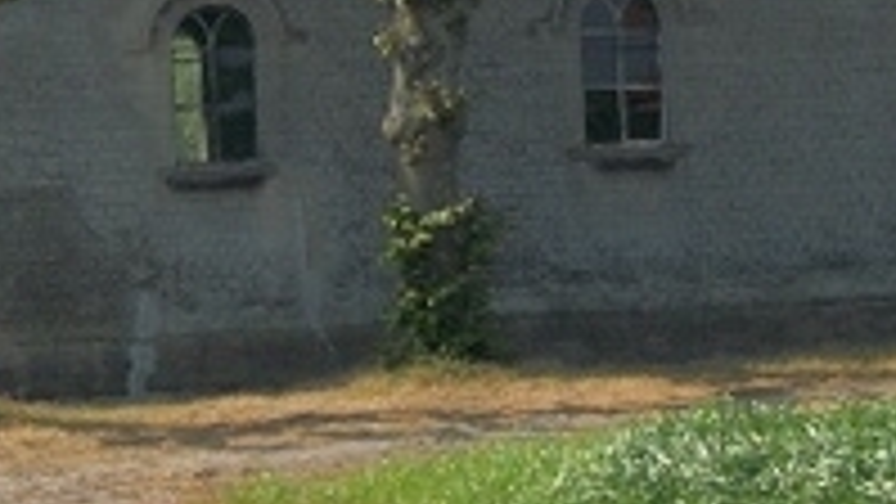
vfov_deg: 5.9
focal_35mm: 204
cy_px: -63
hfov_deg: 10.6
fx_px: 4847
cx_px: 509
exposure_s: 1/100
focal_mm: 11
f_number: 12.6
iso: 80
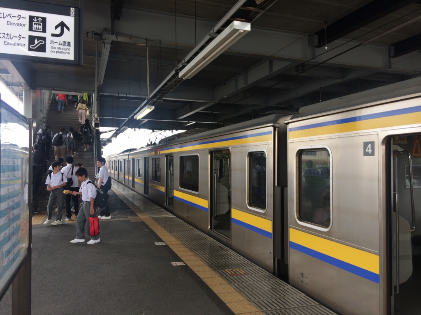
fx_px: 353
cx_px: 210
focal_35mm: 29
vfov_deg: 48.2
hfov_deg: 61.7
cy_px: 158
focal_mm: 4.15
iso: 32
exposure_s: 1/202
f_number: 2.2
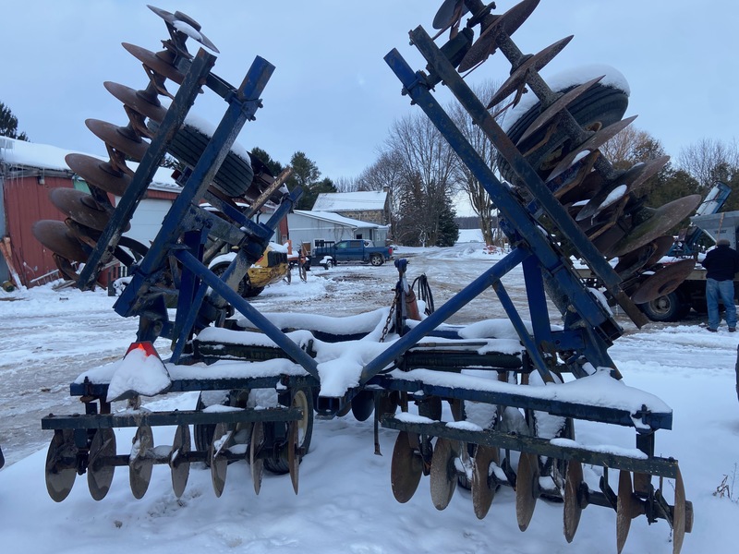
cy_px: 277
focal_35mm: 26
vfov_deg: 53.1
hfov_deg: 67.3
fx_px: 555
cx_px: 370
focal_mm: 4.25
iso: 32
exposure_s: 1/852
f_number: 1.8
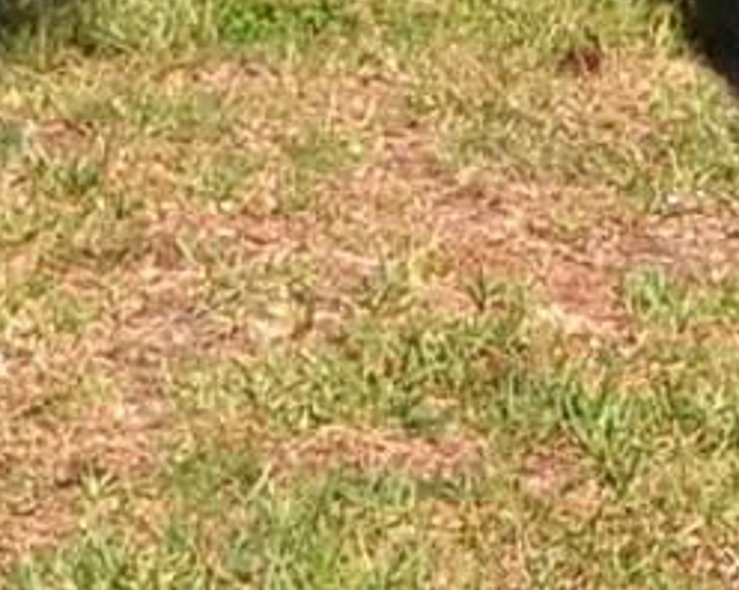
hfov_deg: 12.2
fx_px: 3431
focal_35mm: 157
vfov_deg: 9.2
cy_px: -644
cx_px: 77
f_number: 8
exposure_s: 1/250
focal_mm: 12
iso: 100
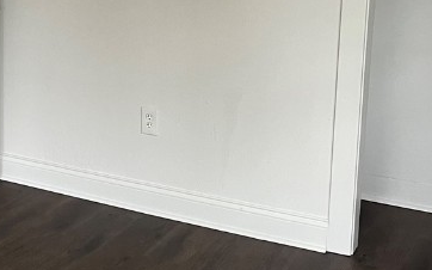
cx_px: -35
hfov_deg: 24.8
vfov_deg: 16.6
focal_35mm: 78
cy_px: 45
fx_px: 918
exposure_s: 1/61
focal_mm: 5.1
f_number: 1.6
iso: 125
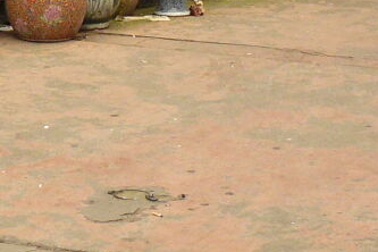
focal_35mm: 162
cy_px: -183
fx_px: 1701
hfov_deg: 12.5
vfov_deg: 8.2
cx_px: -36
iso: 200
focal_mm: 6
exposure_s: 1/250
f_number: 4.5
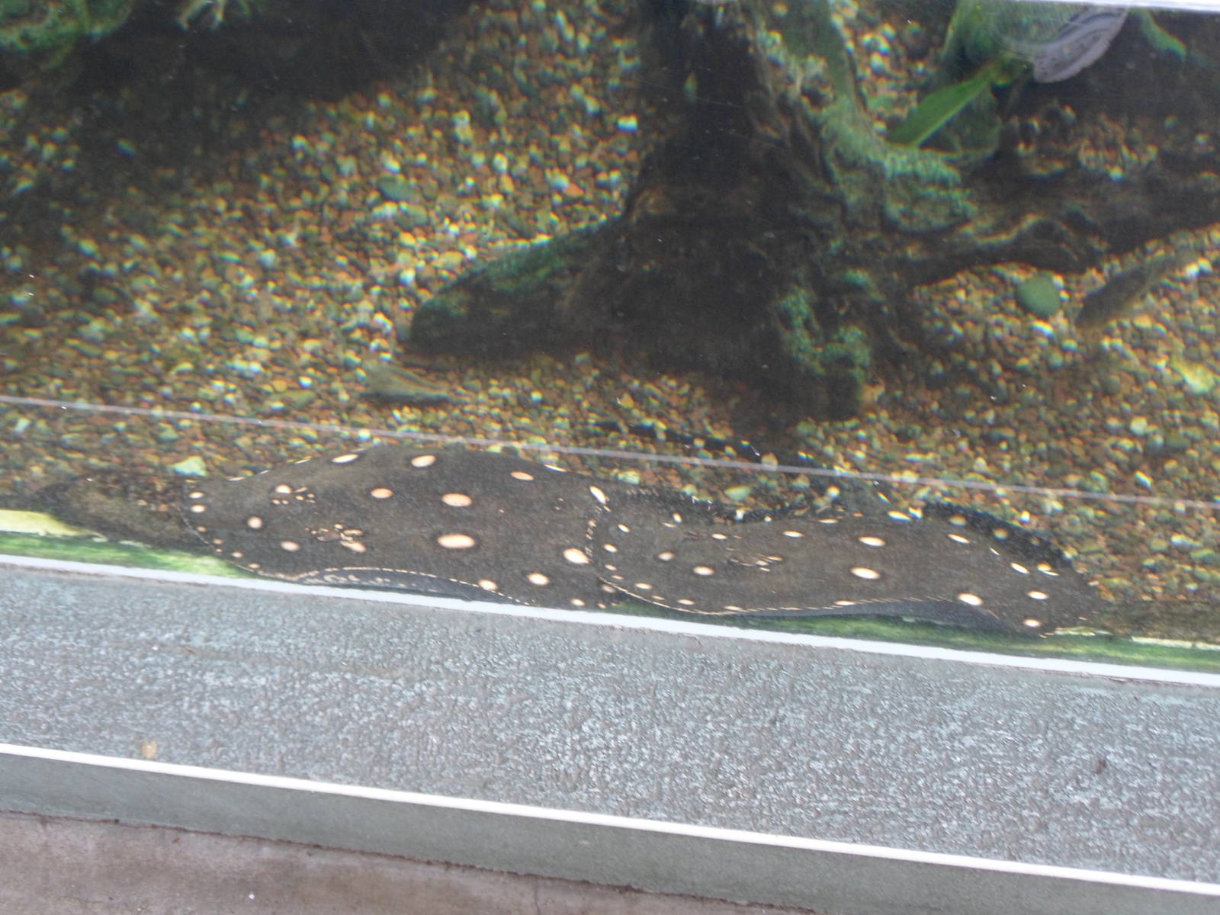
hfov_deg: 36.8
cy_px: 458
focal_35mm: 52
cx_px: 610
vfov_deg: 28.0
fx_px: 1833
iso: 160
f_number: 4.3
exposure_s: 1/30
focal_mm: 8.1
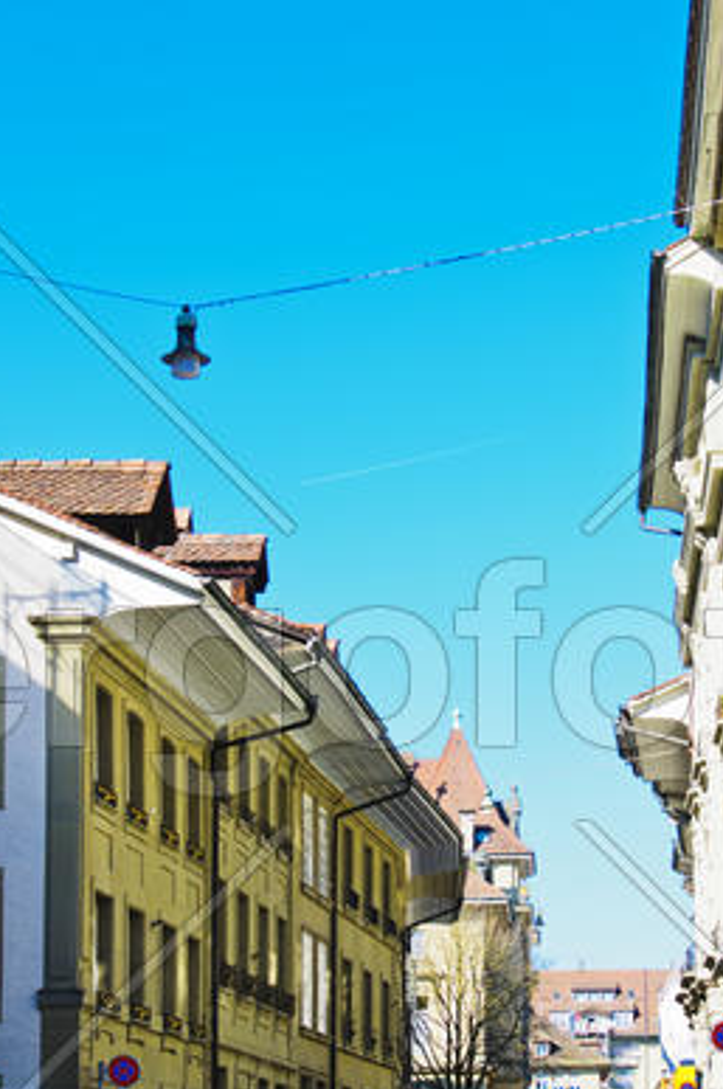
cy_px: 678
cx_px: 437
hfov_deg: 17.3
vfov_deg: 25.7
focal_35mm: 79
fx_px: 2379
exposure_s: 1/180
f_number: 5.6
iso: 100
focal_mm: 35
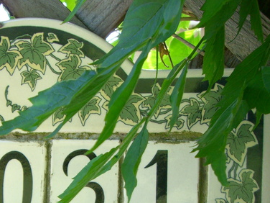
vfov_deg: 18.1
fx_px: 624
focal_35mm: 80
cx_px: 78
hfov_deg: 24.2
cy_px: 189
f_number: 2.7
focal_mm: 6.2
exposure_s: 1/125
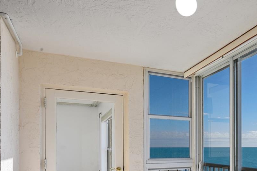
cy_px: 151
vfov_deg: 34.1
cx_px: 234
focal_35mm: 37
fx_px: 264
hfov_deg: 46.6
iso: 160
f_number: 11
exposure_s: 1/60
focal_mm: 18.5
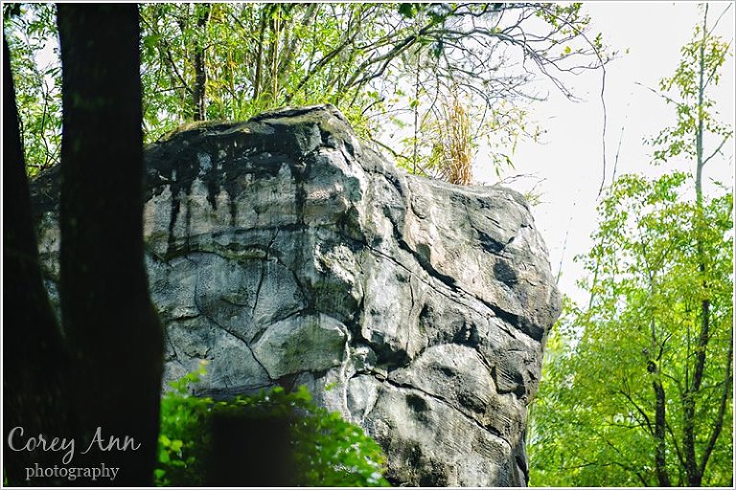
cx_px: 368
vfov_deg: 6.9
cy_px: 245
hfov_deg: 10.3
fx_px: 4089
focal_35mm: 200
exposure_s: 1/1250
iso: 1000
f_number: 7.1
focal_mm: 200
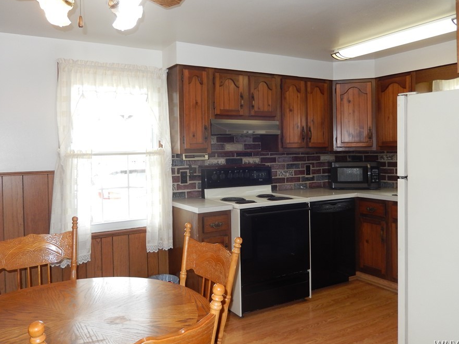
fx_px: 384
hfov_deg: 61.6
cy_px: 154
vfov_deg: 48.1
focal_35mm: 29
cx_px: 221
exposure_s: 1/60
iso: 180
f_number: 3.4
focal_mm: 4.5
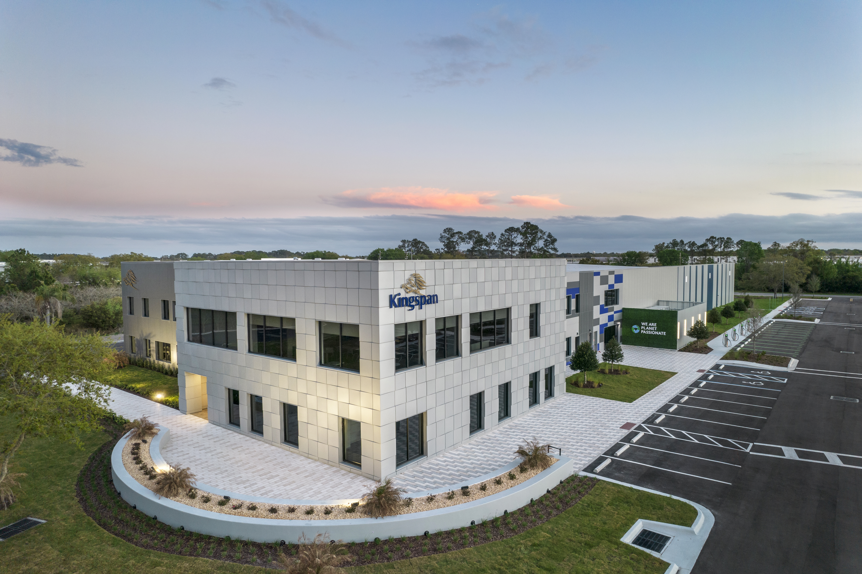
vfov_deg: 57.2
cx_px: 431
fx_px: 527
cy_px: 287
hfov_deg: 78.6
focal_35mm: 22
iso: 100
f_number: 2.8
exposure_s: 1/50
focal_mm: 8.38
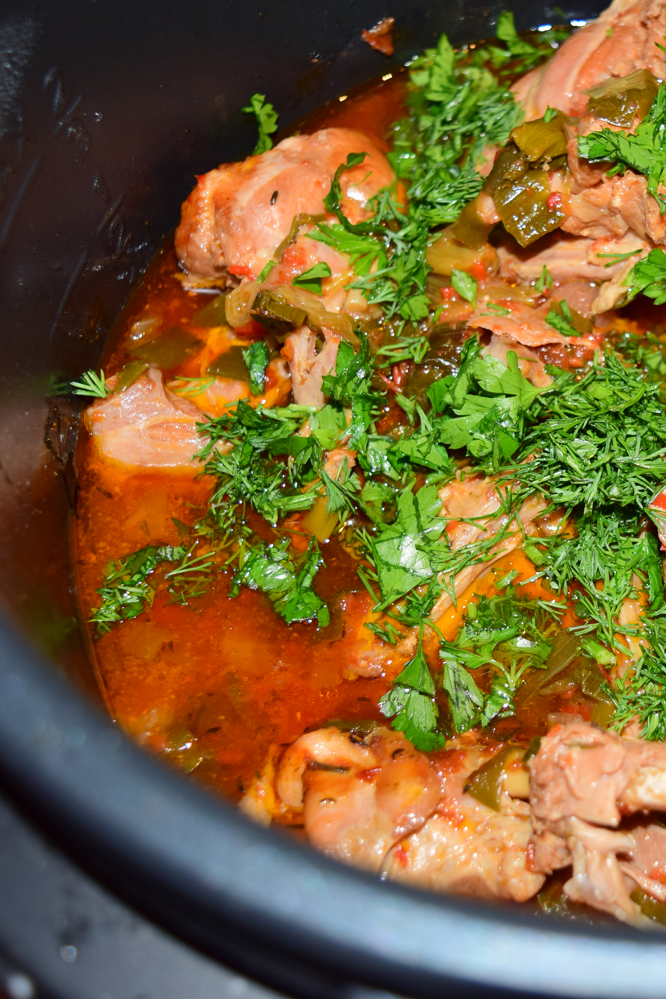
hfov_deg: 23.2
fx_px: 1575
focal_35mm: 57
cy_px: 497
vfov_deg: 35.2
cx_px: 602
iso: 200
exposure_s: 1/60
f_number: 4
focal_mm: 25
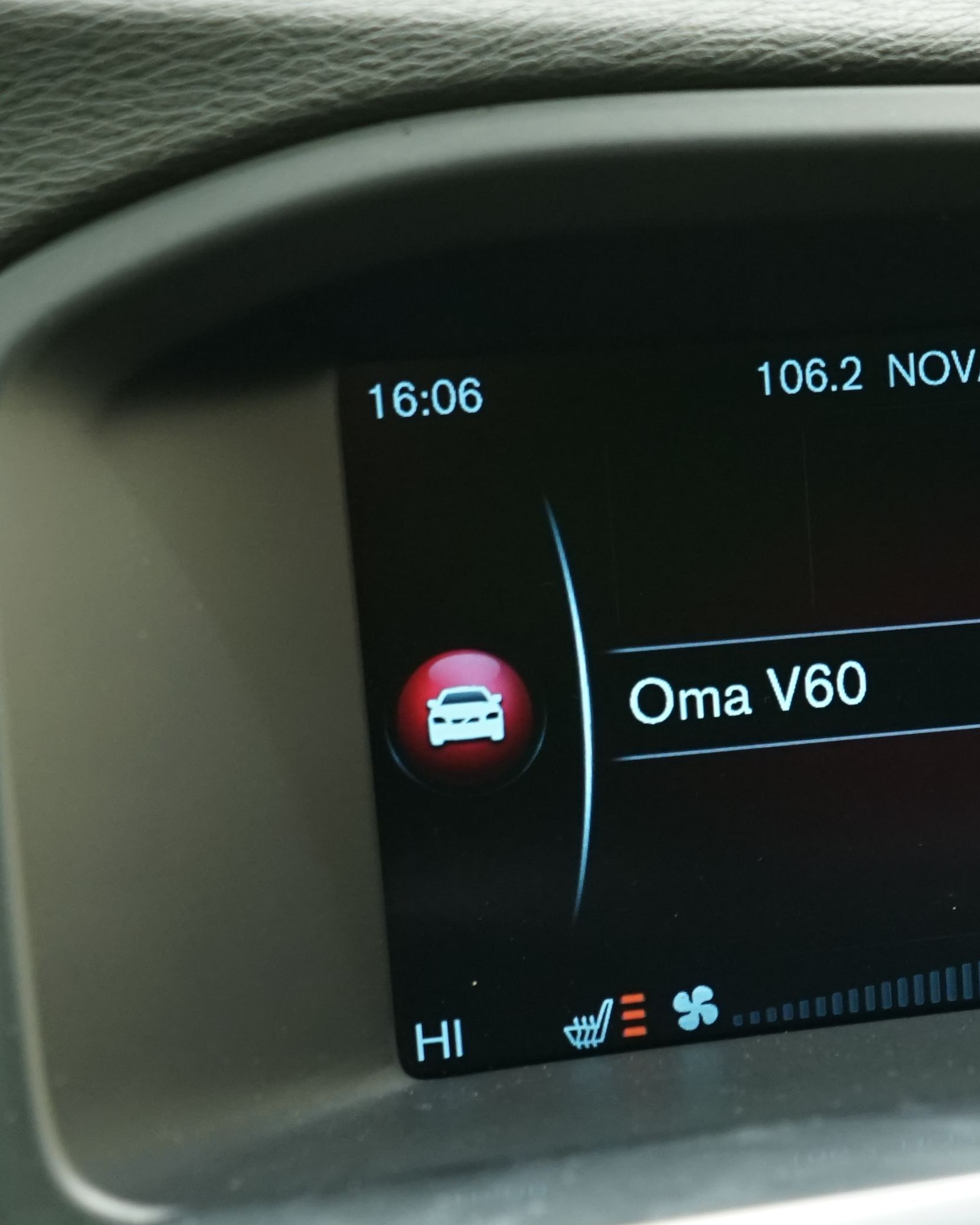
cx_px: 835
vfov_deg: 24.9
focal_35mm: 76
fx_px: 2755
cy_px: 850
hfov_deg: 19.9
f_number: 5
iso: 1250
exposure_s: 1/13
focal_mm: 28
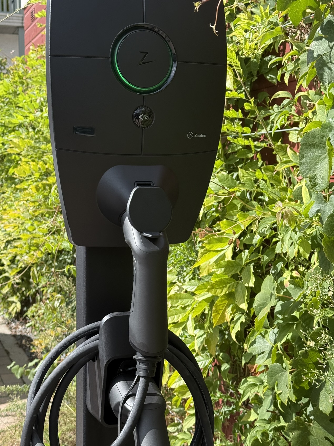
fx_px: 746
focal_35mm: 58
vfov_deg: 33.2
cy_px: 217
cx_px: 156
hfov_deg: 25.2
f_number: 1.78
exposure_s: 1/2033
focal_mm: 6.76
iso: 64
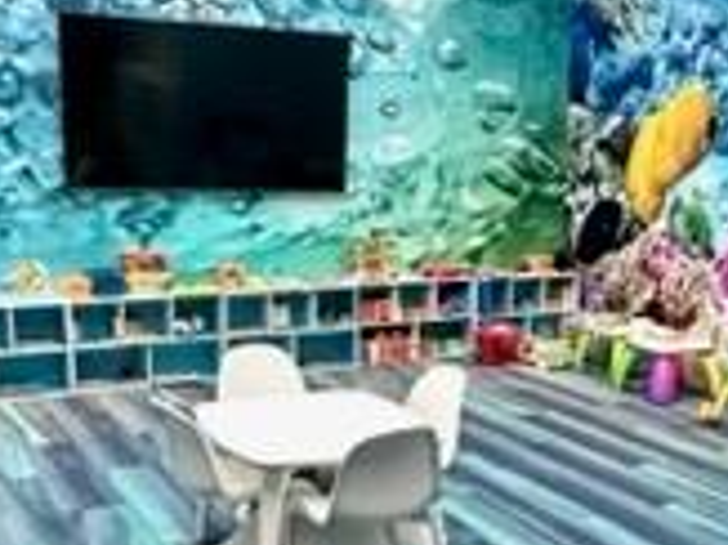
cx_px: 554
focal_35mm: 55
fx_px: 1156
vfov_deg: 26.2
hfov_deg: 34.2
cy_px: 402
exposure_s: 1/120
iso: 250
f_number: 2.2
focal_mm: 2.22
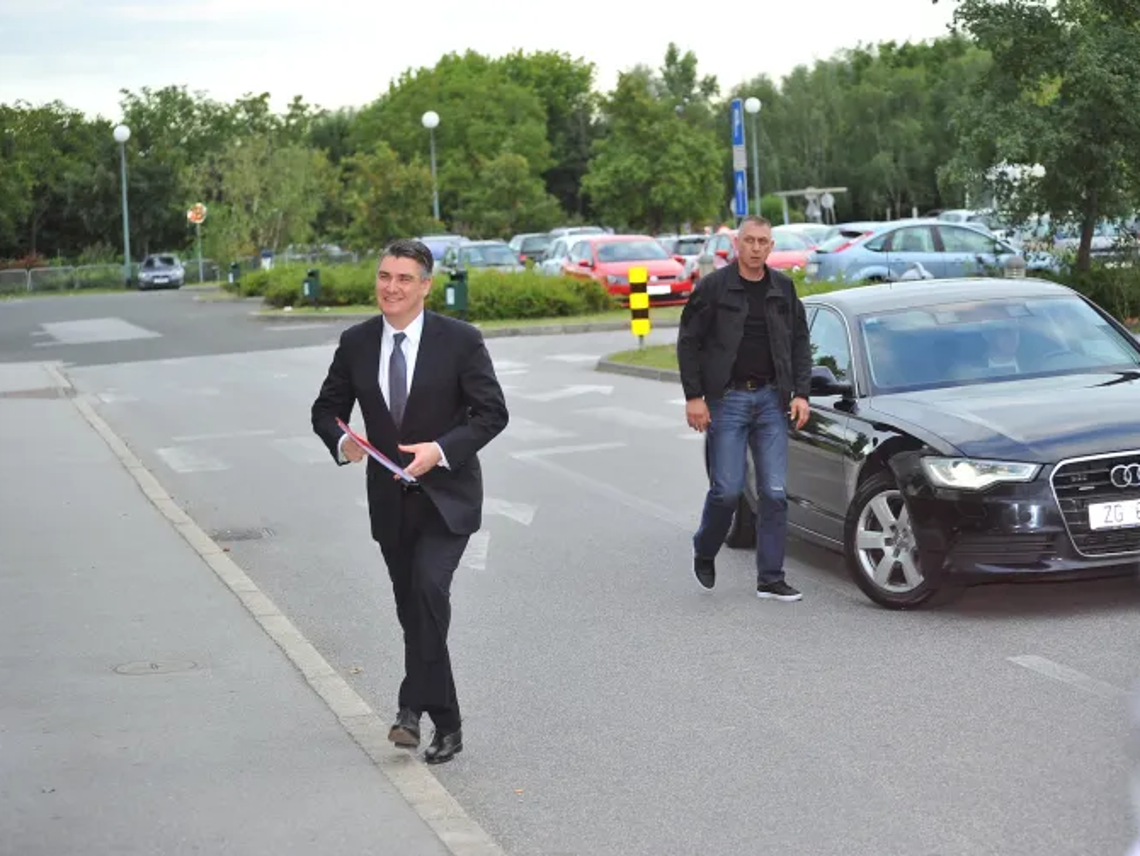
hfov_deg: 23.0
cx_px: 614
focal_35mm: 85
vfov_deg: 17.4
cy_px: 427
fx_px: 2800
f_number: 5.6
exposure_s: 1/320
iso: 800
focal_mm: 78
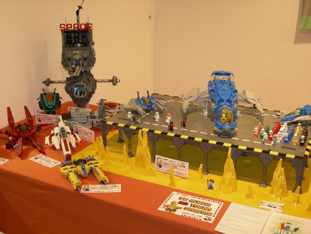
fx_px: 395
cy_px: 117
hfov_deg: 42.9
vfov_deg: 32.9
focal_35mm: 44
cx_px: 156
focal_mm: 9.1
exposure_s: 1/14.5
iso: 200
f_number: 2.9
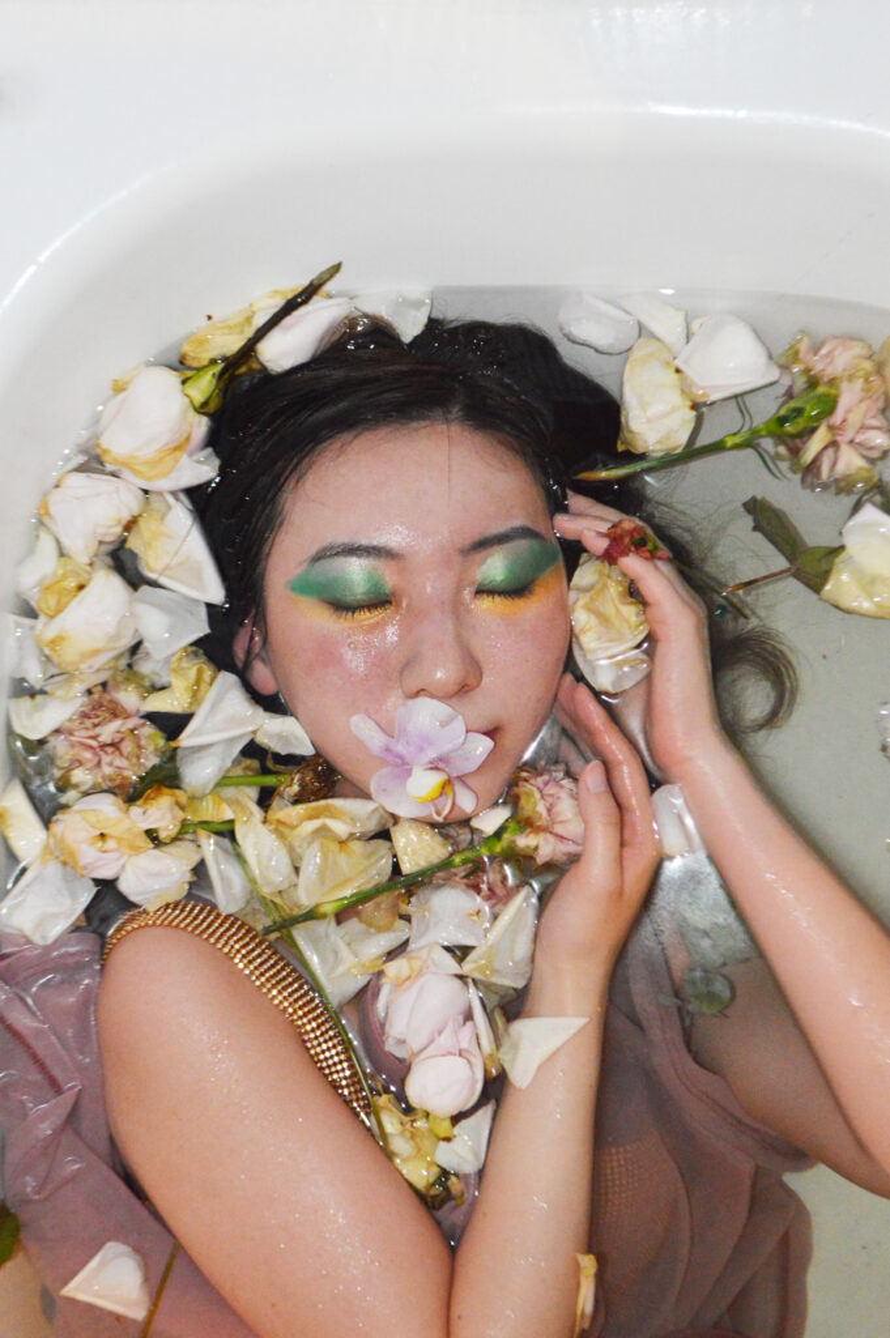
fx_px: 2340
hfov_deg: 21.5
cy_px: 669
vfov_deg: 31.9
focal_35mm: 63
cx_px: 445
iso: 3200
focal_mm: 42
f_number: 5.3
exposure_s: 1/60
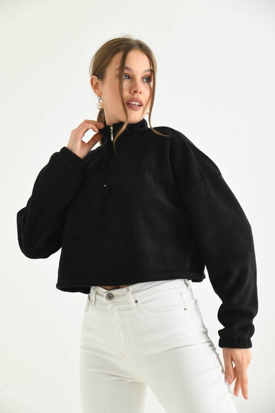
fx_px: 745
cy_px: 206
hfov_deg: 20.9
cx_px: 138
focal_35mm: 65
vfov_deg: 31.0
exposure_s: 1/125
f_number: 5.6
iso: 160
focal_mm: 65
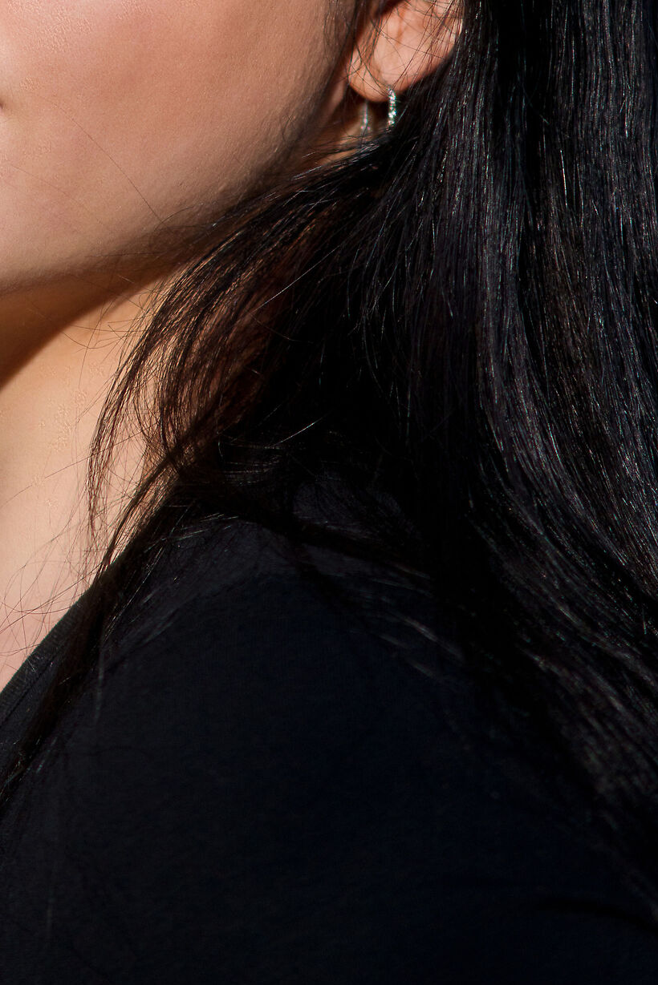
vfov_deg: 5.0
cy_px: 122
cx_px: 71
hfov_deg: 3.4
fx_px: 11234
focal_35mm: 410
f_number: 4.5
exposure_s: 1/2000
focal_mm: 210
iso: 400
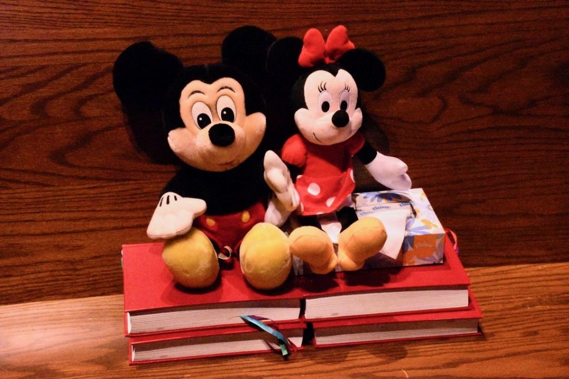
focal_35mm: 67
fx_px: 1059
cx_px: 284
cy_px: 190
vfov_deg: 20.3
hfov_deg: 30.1
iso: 45600
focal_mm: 45
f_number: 8
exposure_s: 1/320
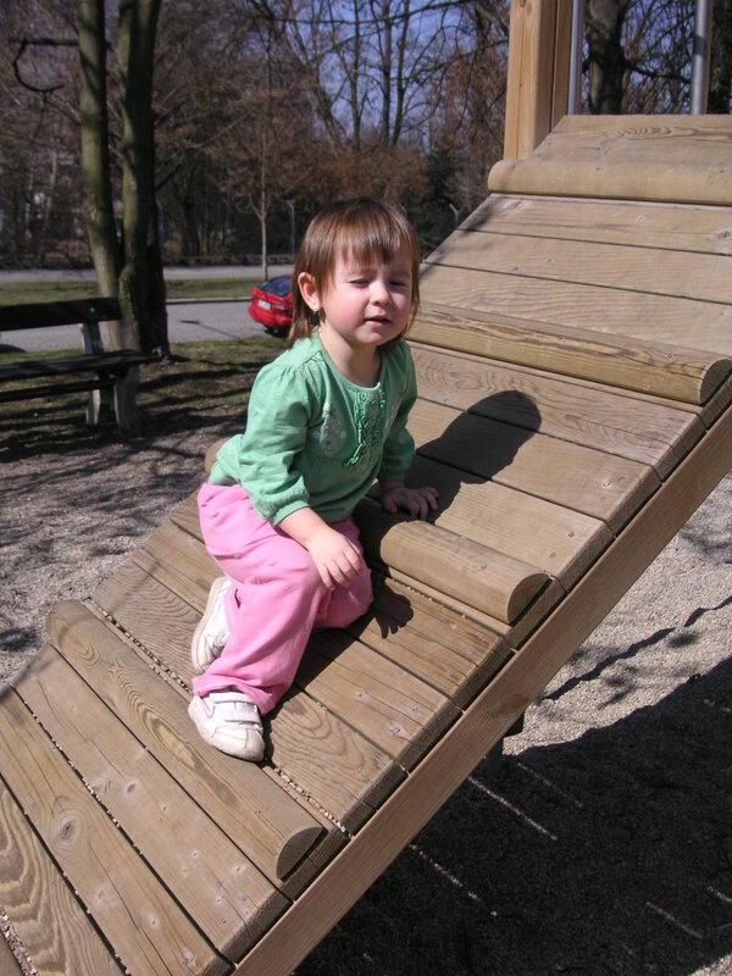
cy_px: 488
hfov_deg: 36.0
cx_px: 366
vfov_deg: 46.8
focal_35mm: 40
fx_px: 1128
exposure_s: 1/180
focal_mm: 6.7
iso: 50
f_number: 8
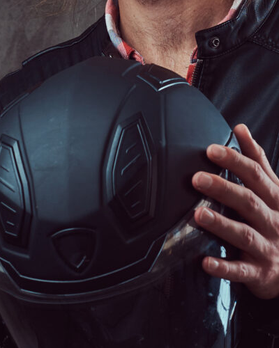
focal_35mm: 242
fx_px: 2498
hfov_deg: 6.4
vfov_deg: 8.0
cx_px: 130
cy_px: 66
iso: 200
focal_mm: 56
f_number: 6.4
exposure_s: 1/180
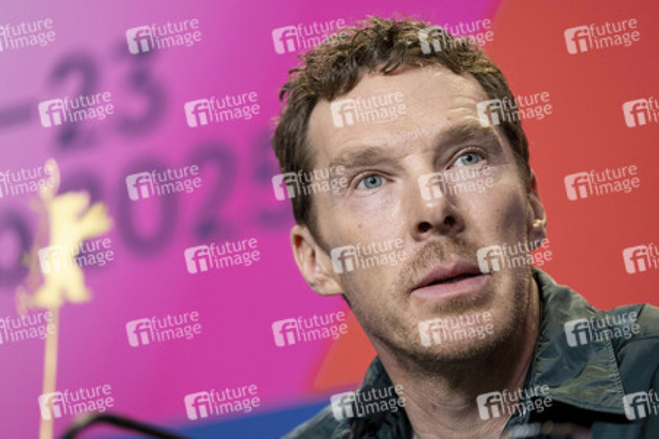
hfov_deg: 11.1
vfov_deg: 7.4
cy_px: 220
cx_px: 330
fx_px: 3402
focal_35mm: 186
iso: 1600
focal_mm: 124.3
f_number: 2.8
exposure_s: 1/240
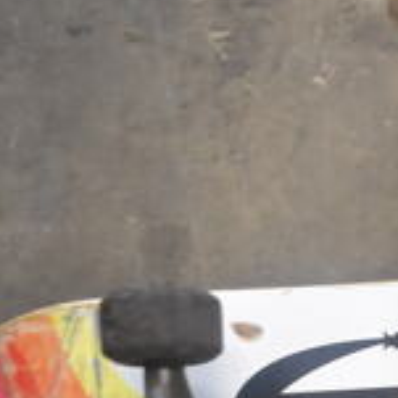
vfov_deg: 18.0
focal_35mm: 93
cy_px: 432
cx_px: 717
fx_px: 1210
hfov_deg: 15.9
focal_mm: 18
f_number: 4
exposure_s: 1/60
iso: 1800
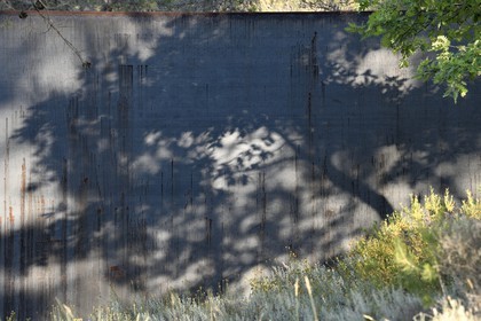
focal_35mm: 185
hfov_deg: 11.1
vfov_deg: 7.4
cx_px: 240
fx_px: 2472
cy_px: 160
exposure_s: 1/60
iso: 200
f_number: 9
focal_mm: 185
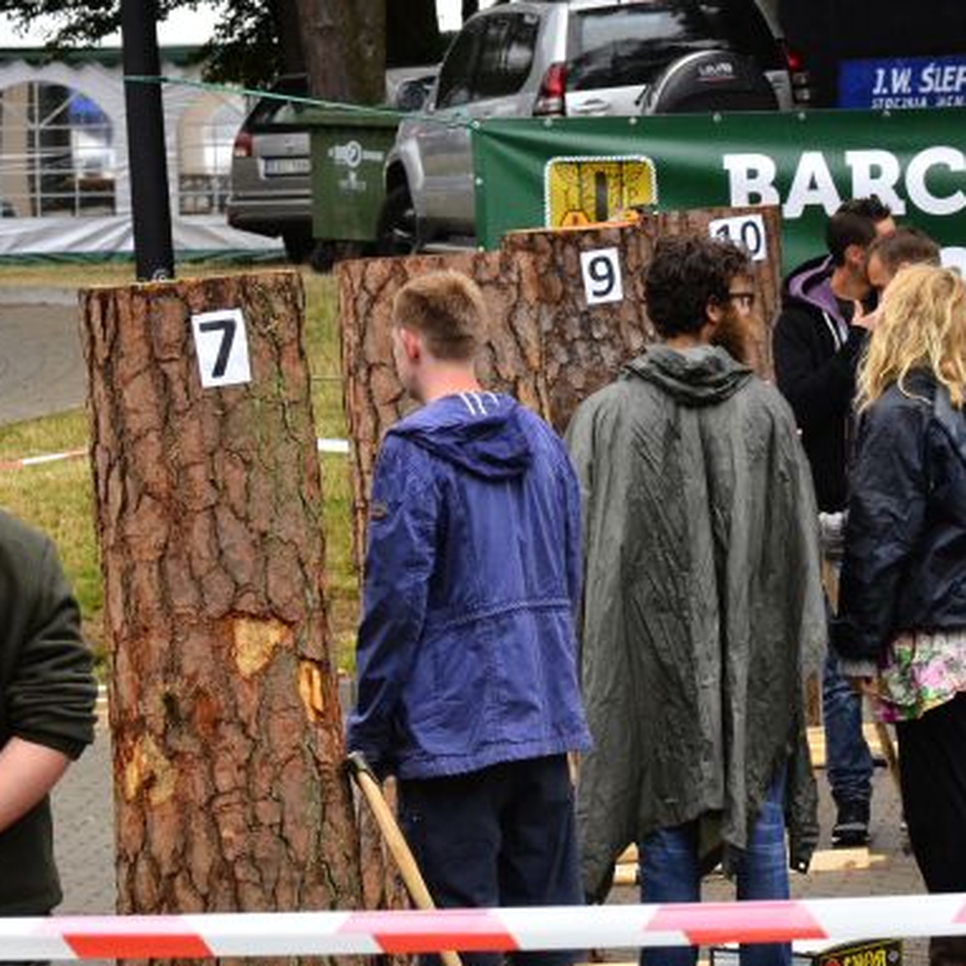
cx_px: 507
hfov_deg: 7.3
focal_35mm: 239
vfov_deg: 7.3
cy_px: 663
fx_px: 7546
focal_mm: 90
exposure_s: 1/500
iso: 1600
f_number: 11
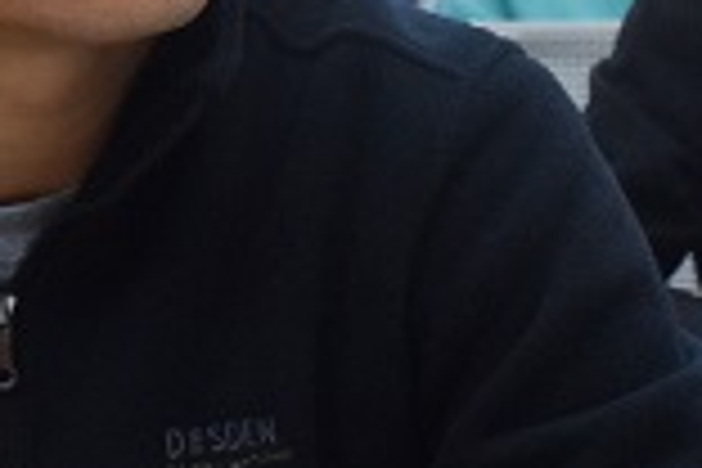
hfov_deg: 6.9
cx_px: -9
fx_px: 5772
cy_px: 126
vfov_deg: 4.6
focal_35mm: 296
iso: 1600
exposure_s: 1/100
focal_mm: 48
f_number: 9
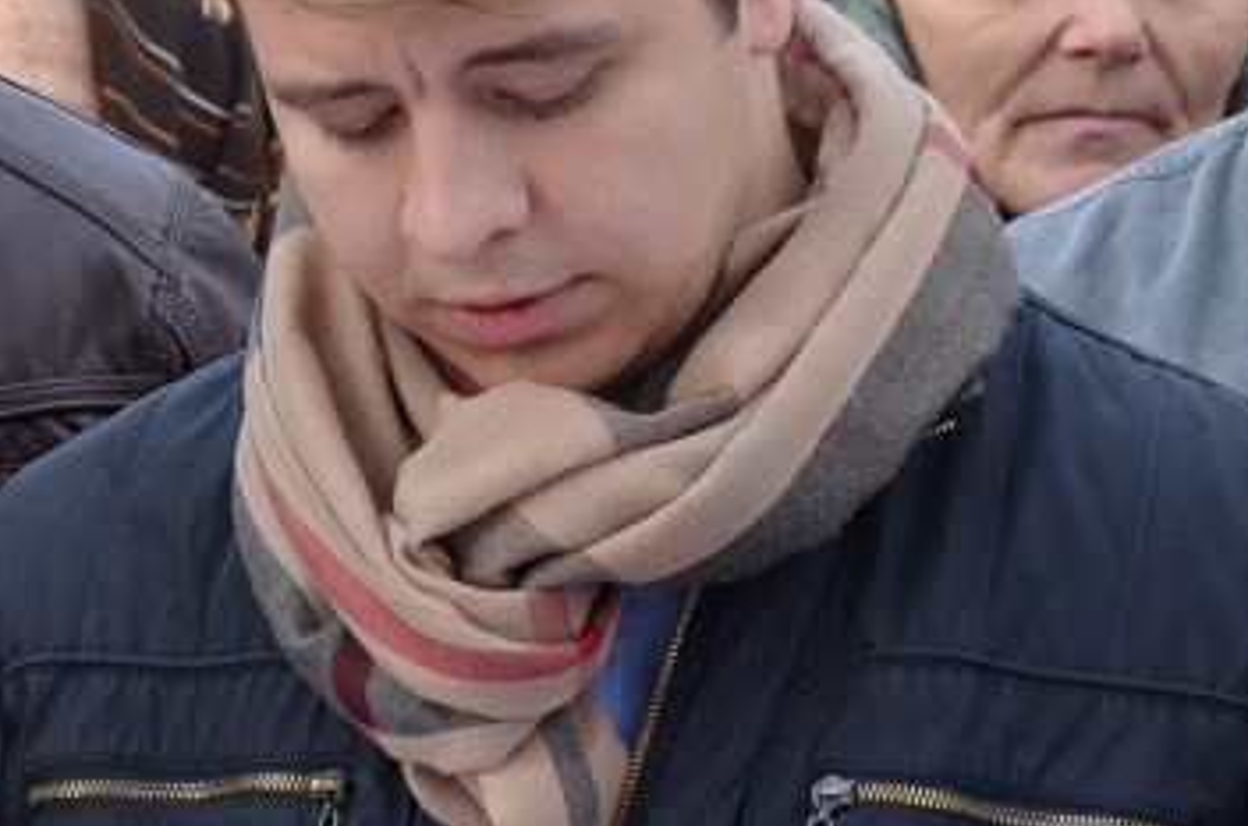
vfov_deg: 3.8
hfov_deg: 5.7
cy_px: 259
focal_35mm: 358
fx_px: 12383
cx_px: -542
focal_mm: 70
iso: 640
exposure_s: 1/200
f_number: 7.1
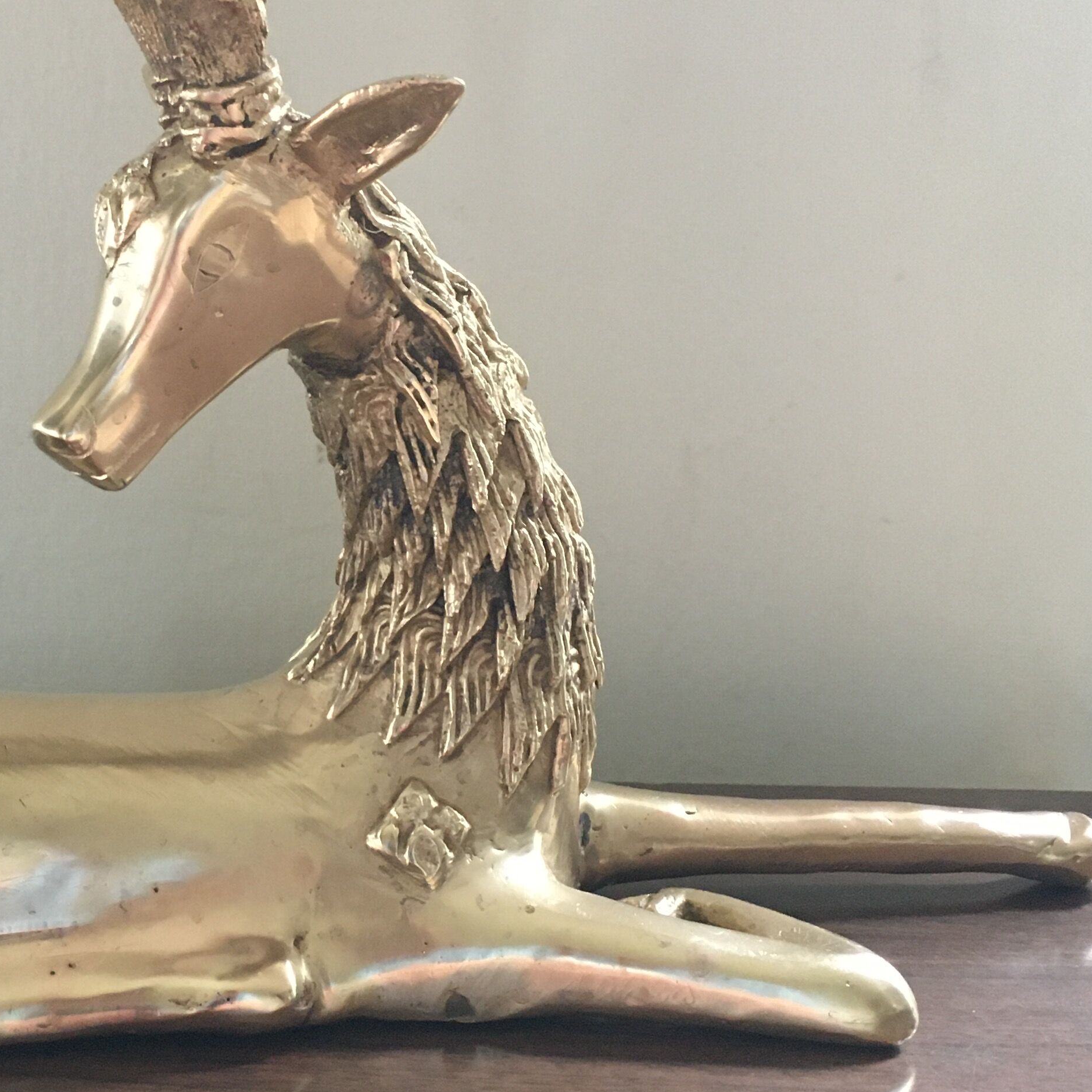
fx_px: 1963
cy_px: 539
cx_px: 317
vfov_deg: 31.1
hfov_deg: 30.7
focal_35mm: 55
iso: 250
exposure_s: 1/33
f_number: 2.2
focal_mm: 4.15
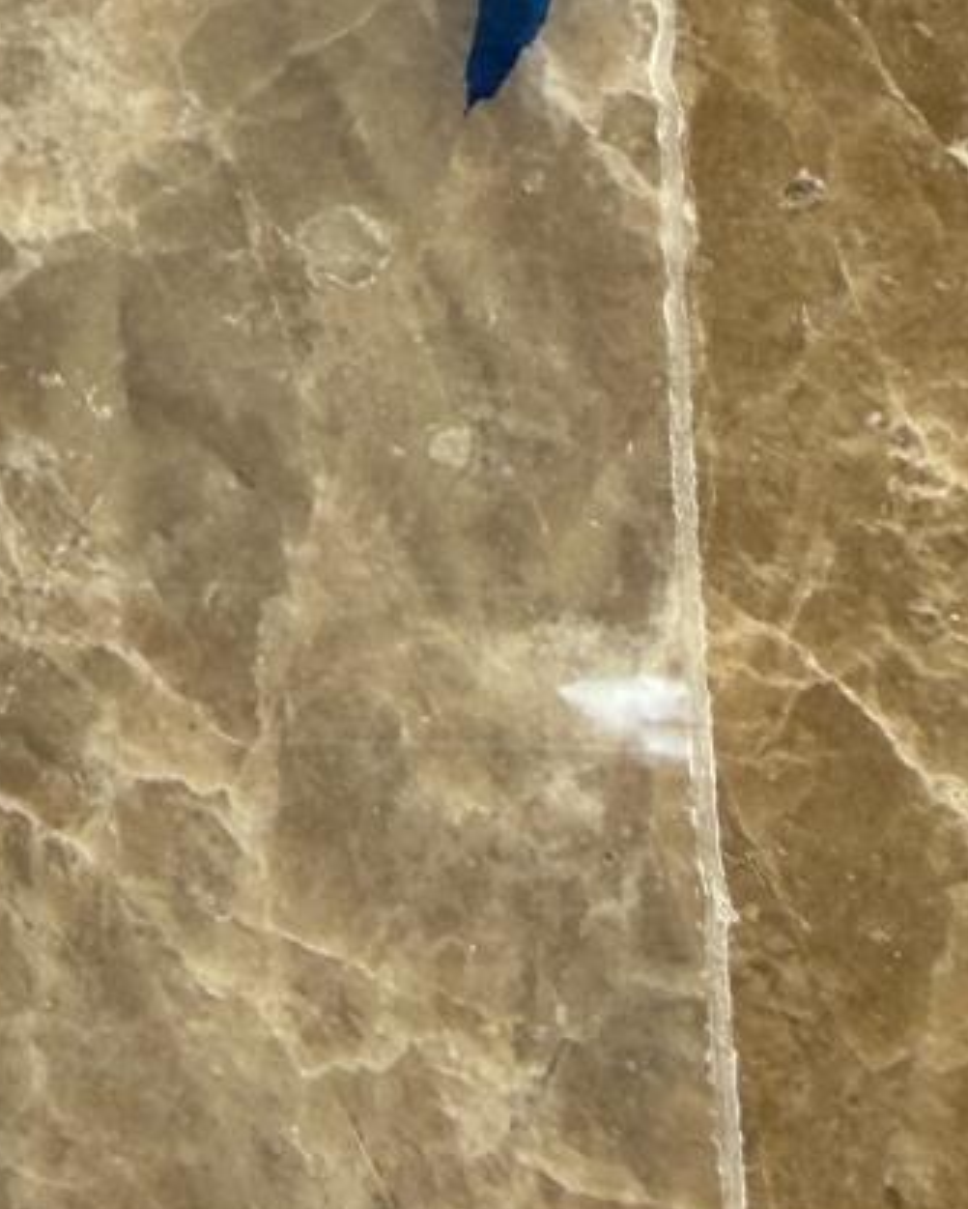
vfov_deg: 18.0
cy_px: -273
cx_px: -733
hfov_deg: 13.7
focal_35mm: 101
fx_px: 3614
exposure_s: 1/108
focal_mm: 2.22
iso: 40
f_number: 2.2
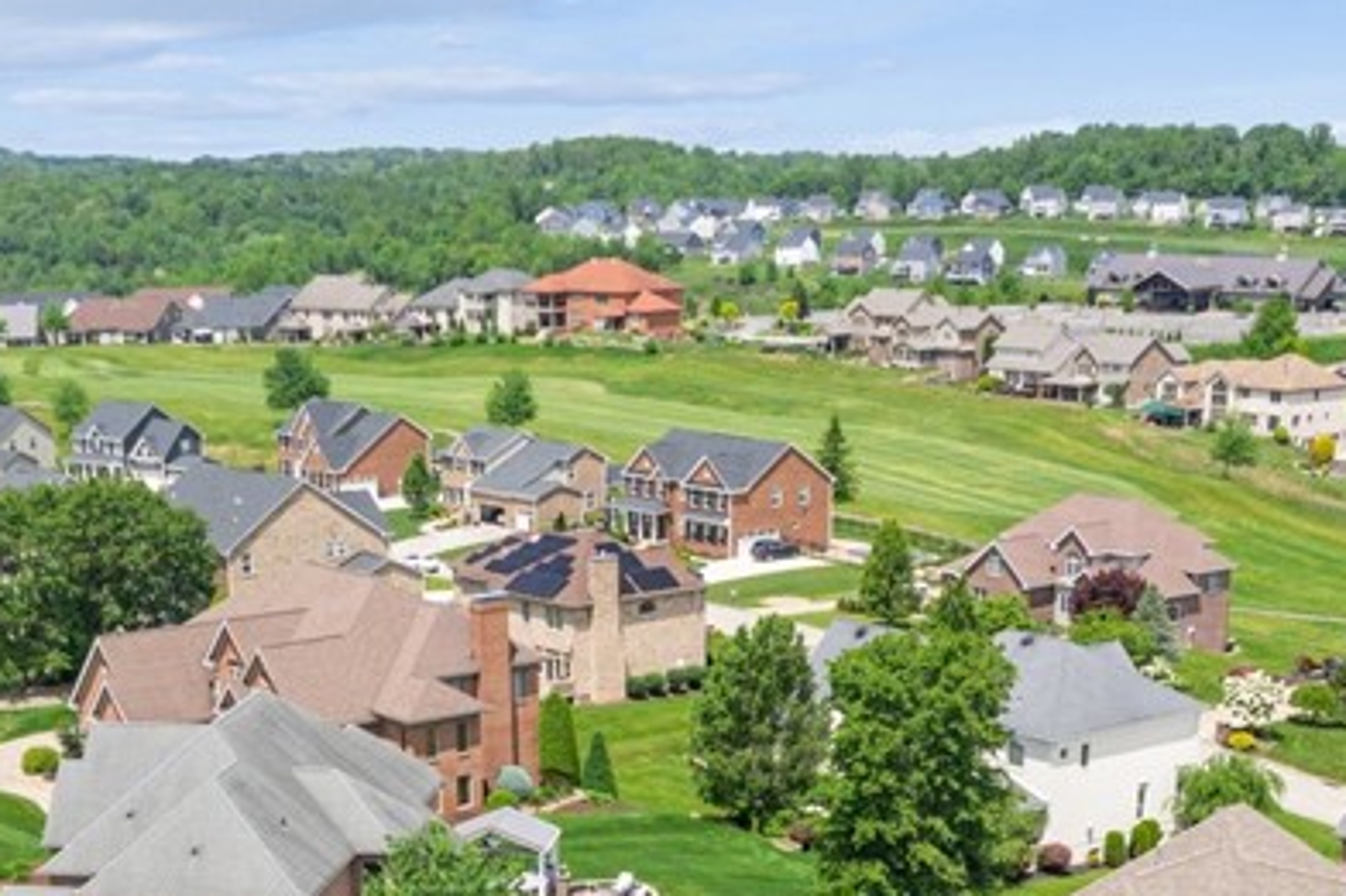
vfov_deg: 20.4
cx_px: 646
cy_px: 1148
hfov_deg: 32.9
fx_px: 2280
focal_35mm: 61
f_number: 2.8
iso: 110
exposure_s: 1/2000
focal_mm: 8.38
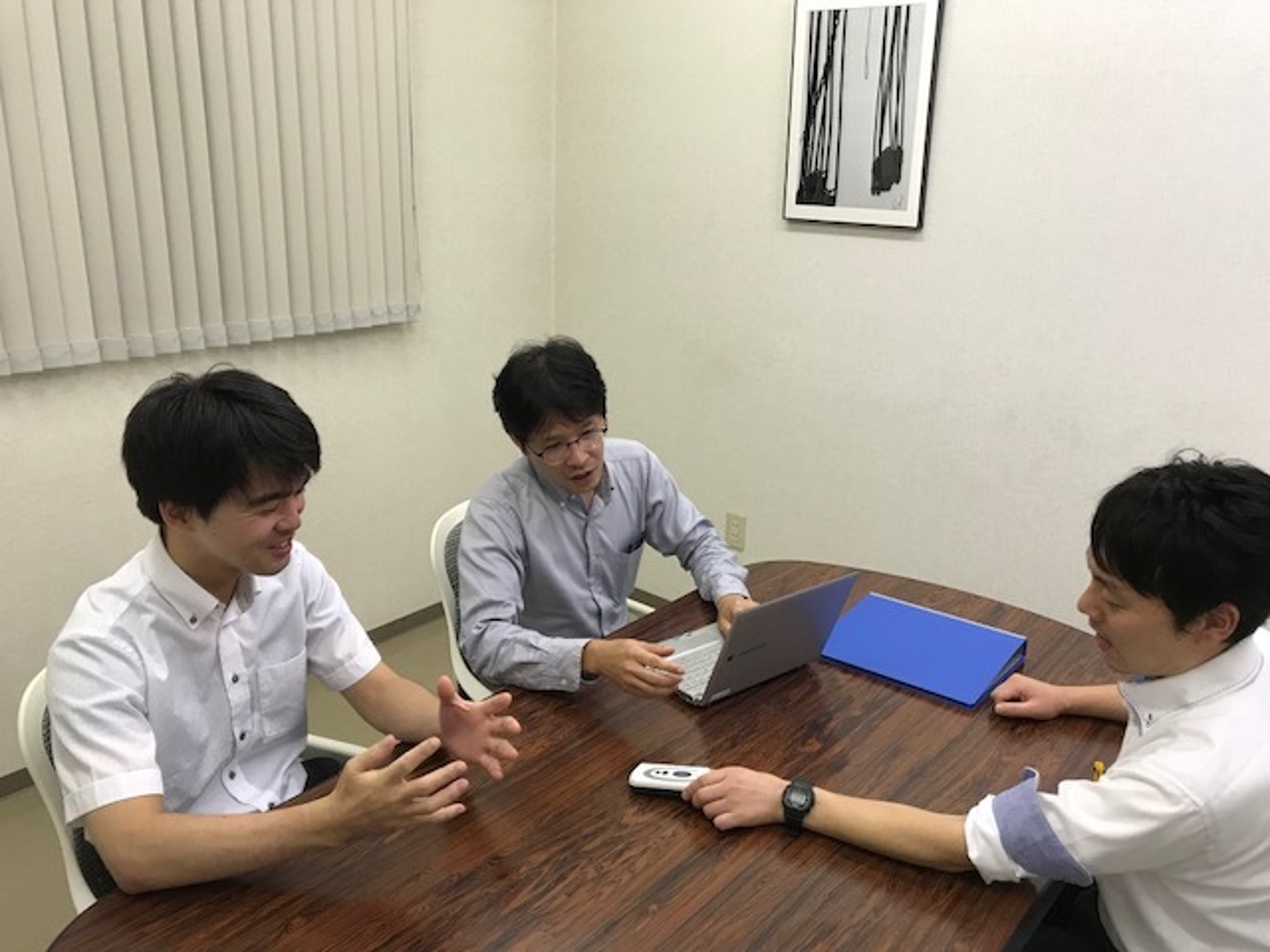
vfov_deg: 49.7
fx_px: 1027
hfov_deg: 63.4
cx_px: 635
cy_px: 476
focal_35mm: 28
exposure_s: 1/33
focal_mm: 3.99
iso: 32
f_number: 1.8
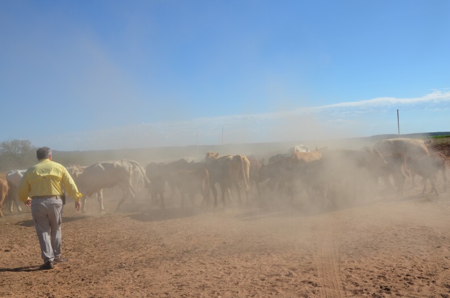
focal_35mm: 33
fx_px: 412
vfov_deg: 39.8
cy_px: 149
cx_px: 225
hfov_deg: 57.3
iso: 100
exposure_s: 1/250
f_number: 8
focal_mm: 22
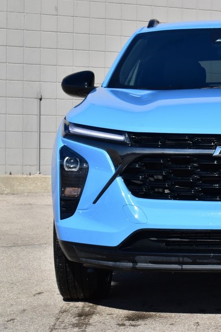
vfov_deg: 18.8
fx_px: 1004
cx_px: 239
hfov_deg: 12.4
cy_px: 166
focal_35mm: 109
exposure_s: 1/500
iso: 400
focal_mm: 48
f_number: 11
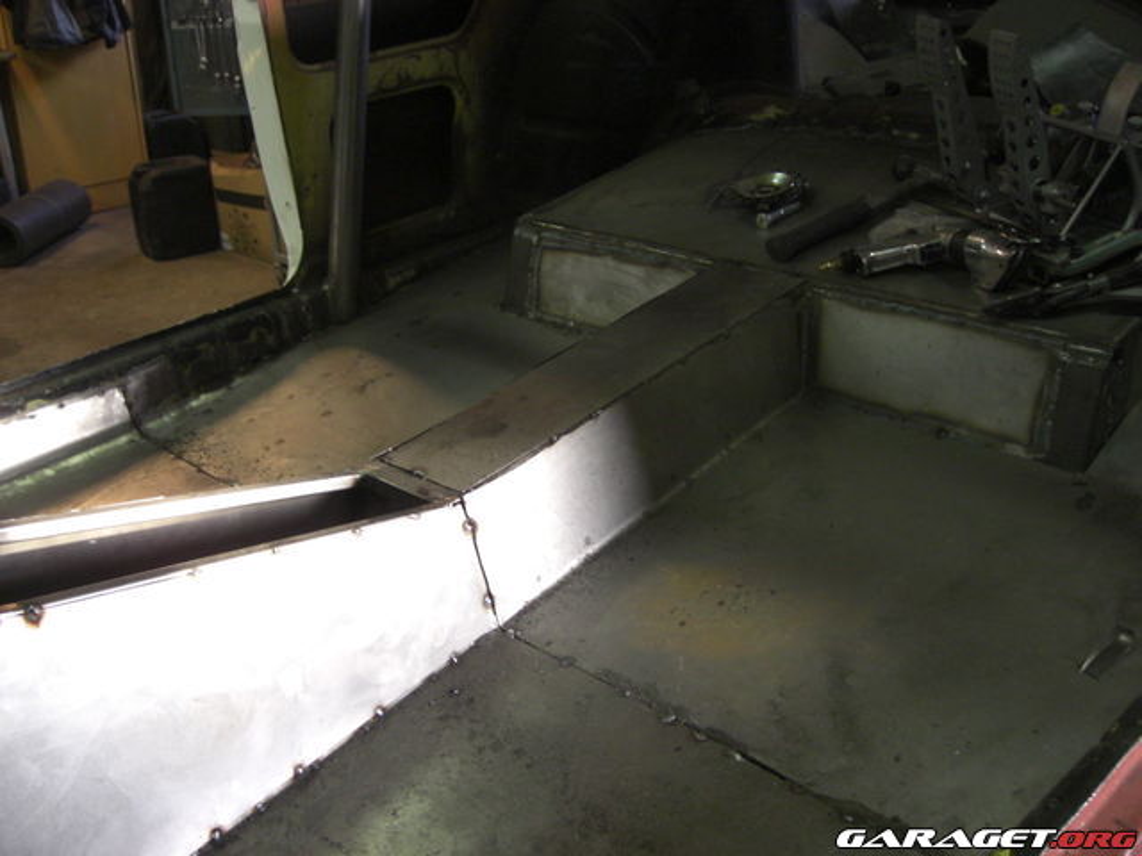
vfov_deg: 37.7
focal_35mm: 38
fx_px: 1254
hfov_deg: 49.0
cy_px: 428
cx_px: 571
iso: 400
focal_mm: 7.9
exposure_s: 1/50
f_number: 2.8
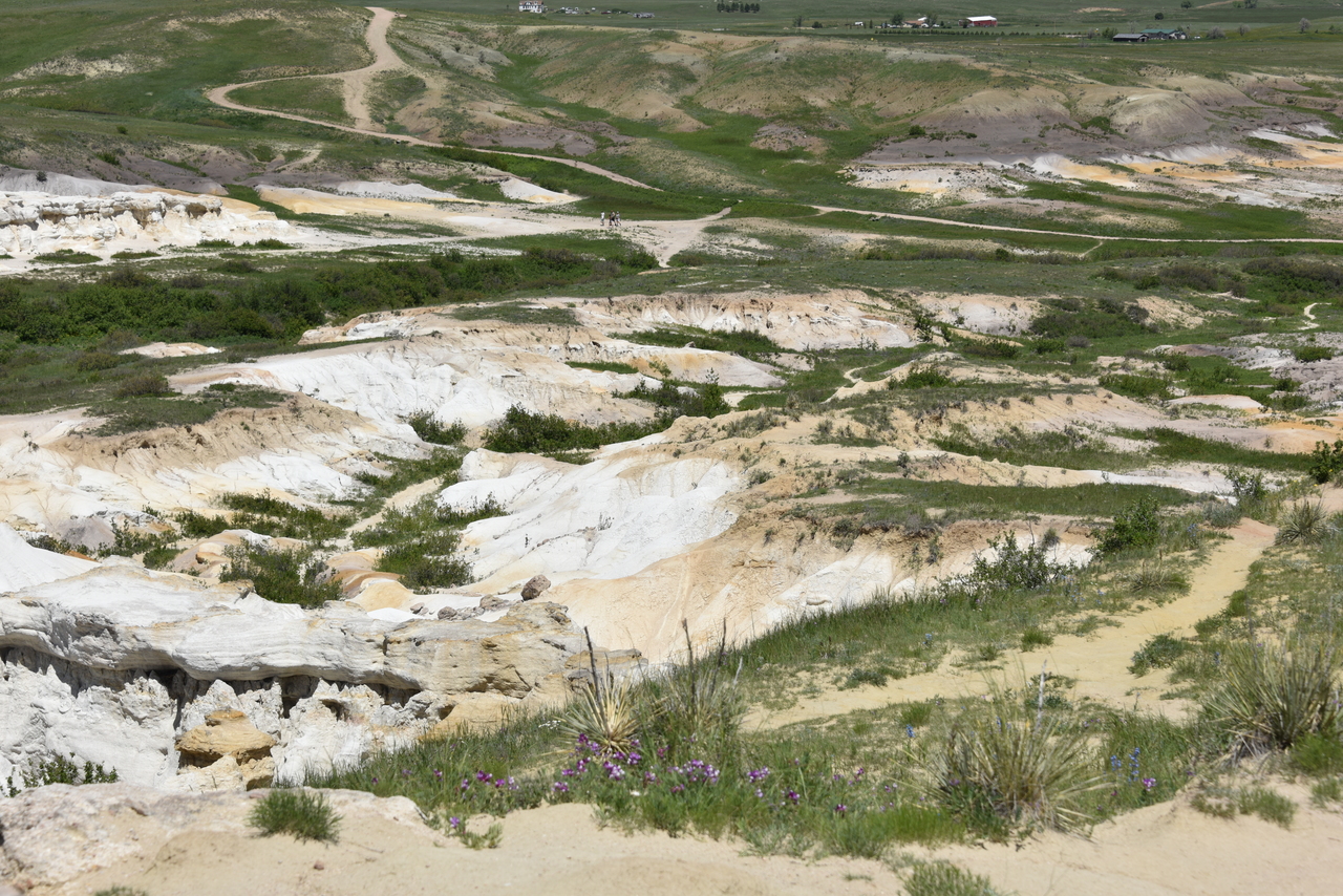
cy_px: 448
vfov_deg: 19.5
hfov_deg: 28.8
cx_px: 672
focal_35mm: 70
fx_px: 2612
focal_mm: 70
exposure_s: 1/400
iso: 100
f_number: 10
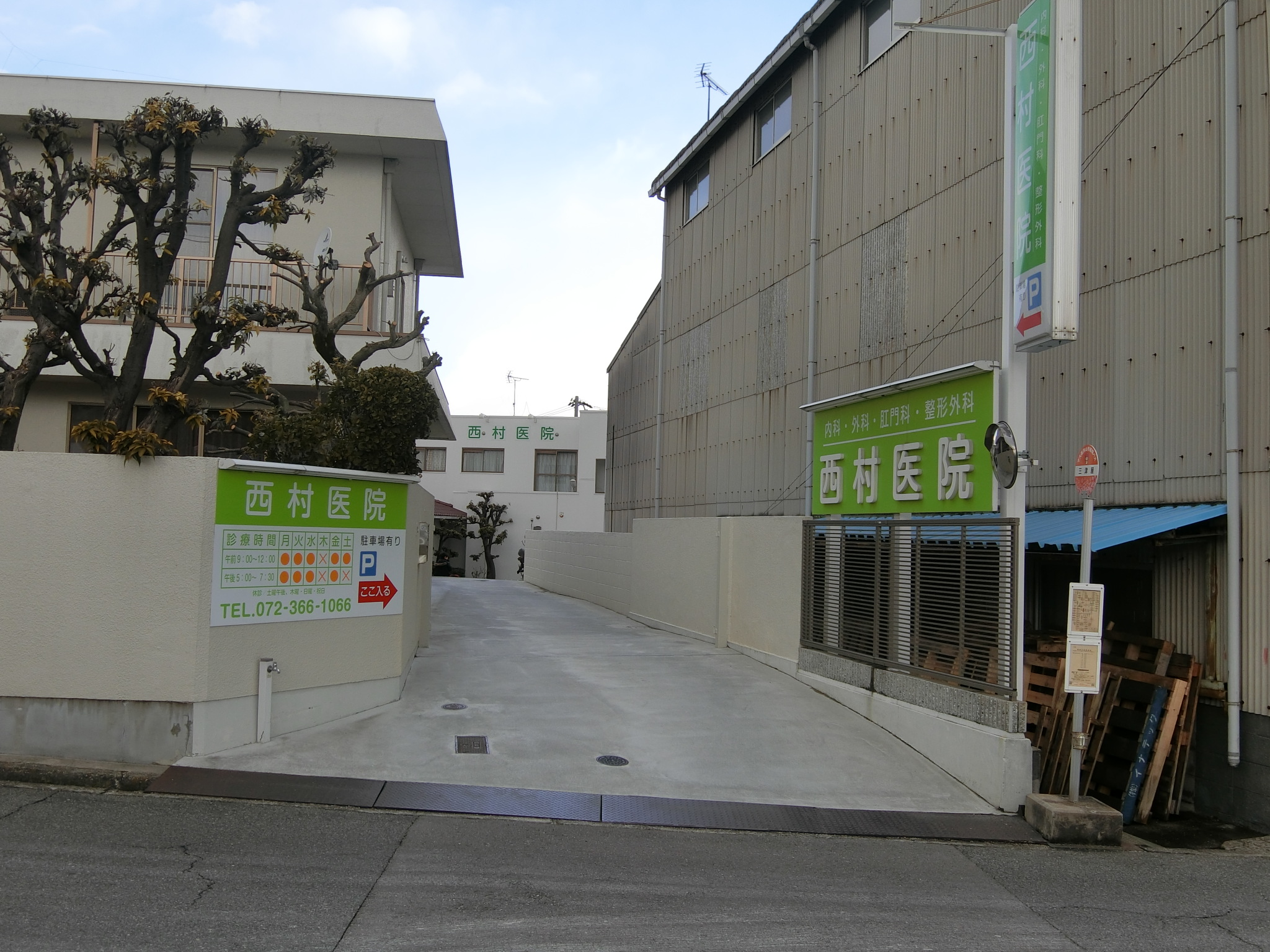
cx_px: 635
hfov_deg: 54.0
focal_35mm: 34
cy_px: 476
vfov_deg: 41.8
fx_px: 1247
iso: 80
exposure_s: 1/400
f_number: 3.4
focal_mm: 7.2
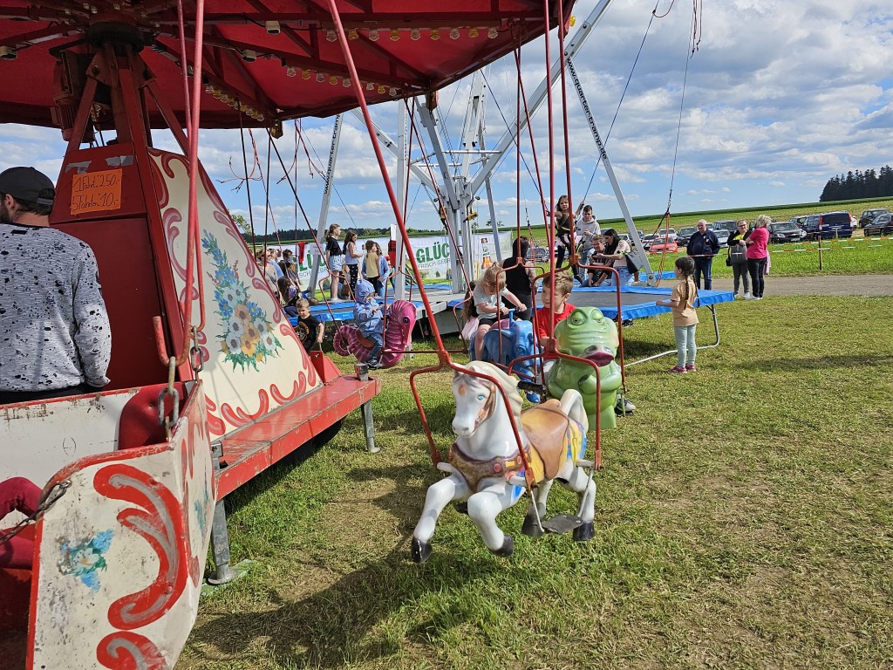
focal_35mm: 23
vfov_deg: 58.9
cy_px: 335
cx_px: 446
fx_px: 593
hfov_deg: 73.9
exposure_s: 1/2000
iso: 25
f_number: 1.7
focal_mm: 6.3
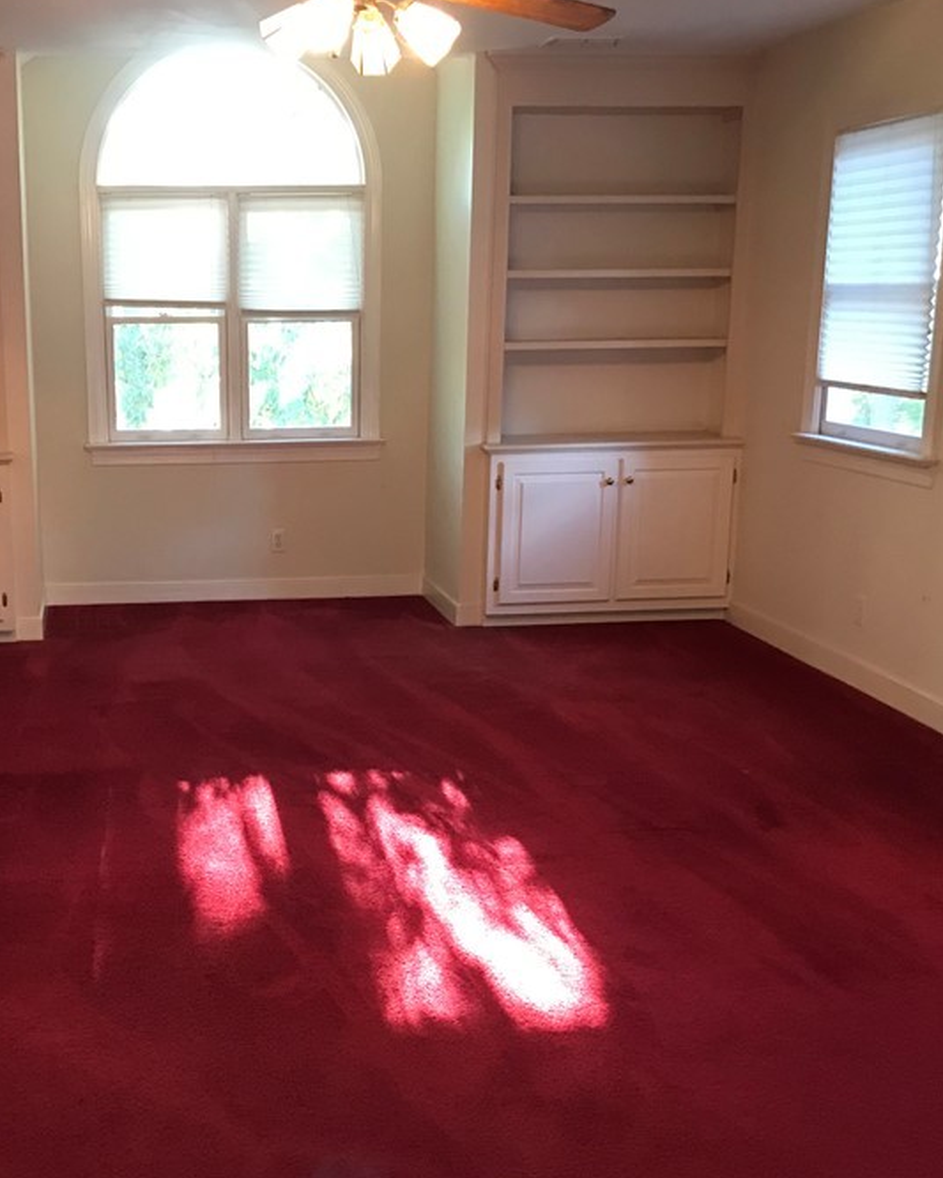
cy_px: 658
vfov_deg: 43.7
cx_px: 267
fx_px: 1465
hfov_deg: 35.1
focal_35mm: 42
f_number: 1.8
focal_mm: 3.99
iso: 80
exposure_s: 1/15
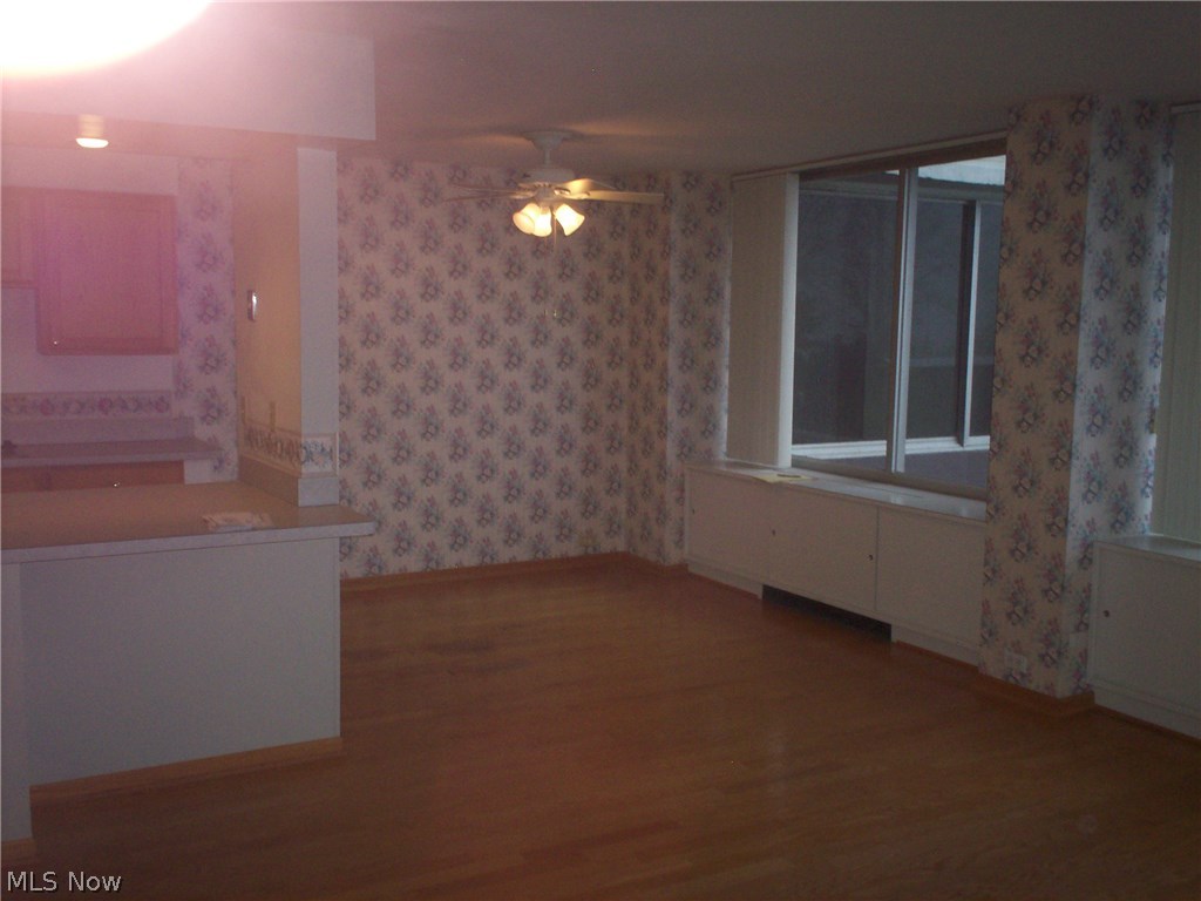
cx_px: 600
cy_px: 450
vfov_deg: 39.7
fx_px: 1249
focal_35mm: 36
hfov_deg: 51.4
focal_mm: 6
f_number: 4.5
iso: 140
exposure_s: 1/60
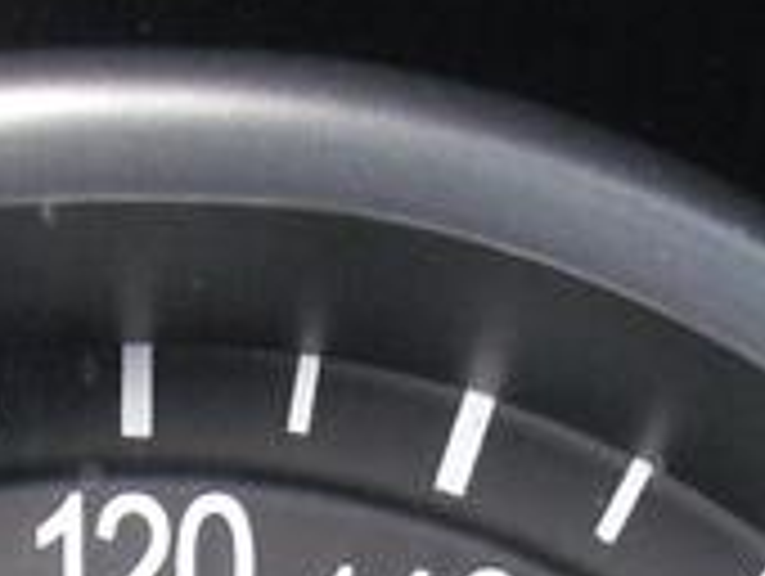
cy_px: 1562
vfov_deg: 5.4
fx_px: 5820
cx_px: 194
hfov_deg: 7.5
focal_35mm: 263
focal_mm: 6.3
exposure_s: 1/28
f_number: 3.5
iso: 100
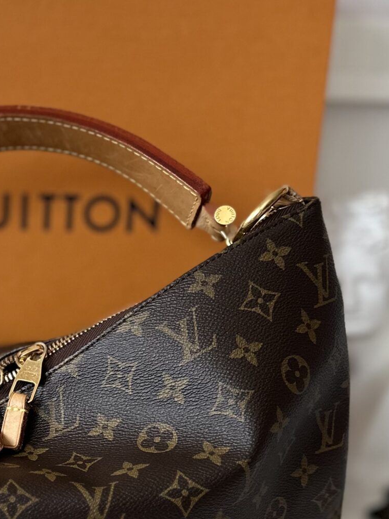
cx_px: -30
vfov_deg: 31.5
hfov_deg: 22.7
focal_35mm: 61
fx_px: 914
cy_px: 329
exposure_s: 1/64
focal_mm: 6.86
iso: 250
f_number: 1.78
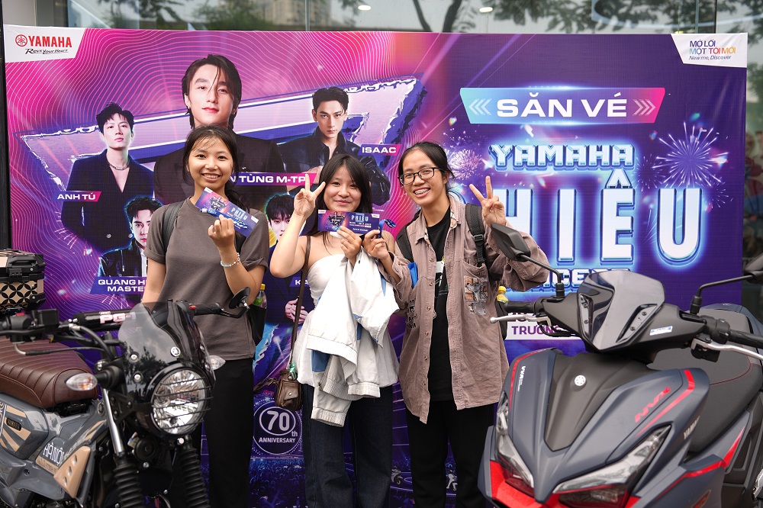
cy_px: 254
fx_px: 805
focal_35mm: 38
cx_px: 382
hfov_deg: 50.7
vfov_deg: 35.0
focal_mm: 38
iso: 80
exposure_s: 1/125
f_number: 2.8
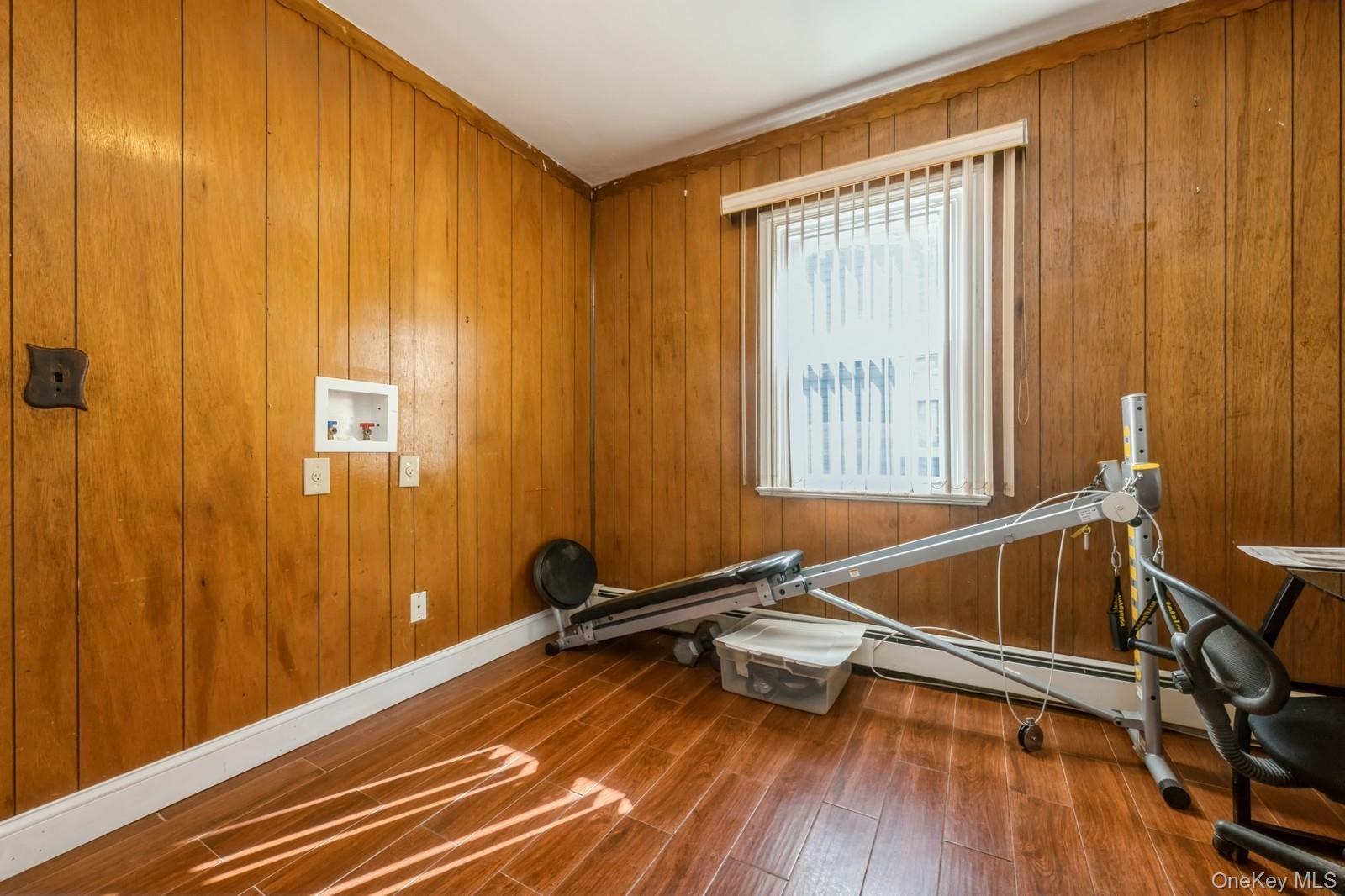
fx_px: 523
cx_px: 672
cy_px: 448
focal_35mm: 14
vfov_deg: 81.2
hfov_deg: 104.3
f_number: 11
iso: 400
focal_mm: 14
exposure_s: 1/13
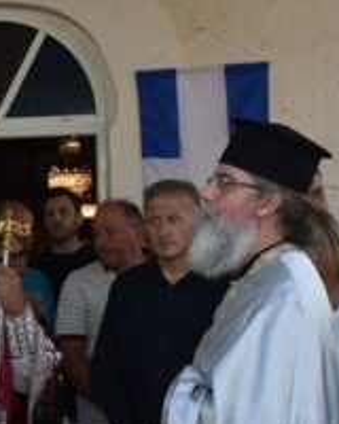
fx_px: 1191
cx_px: -165
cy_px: 255
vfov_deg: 20.1
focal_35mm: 95
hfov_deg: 15.0
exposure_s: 1/250
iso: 280
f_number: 5.6
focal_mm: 18
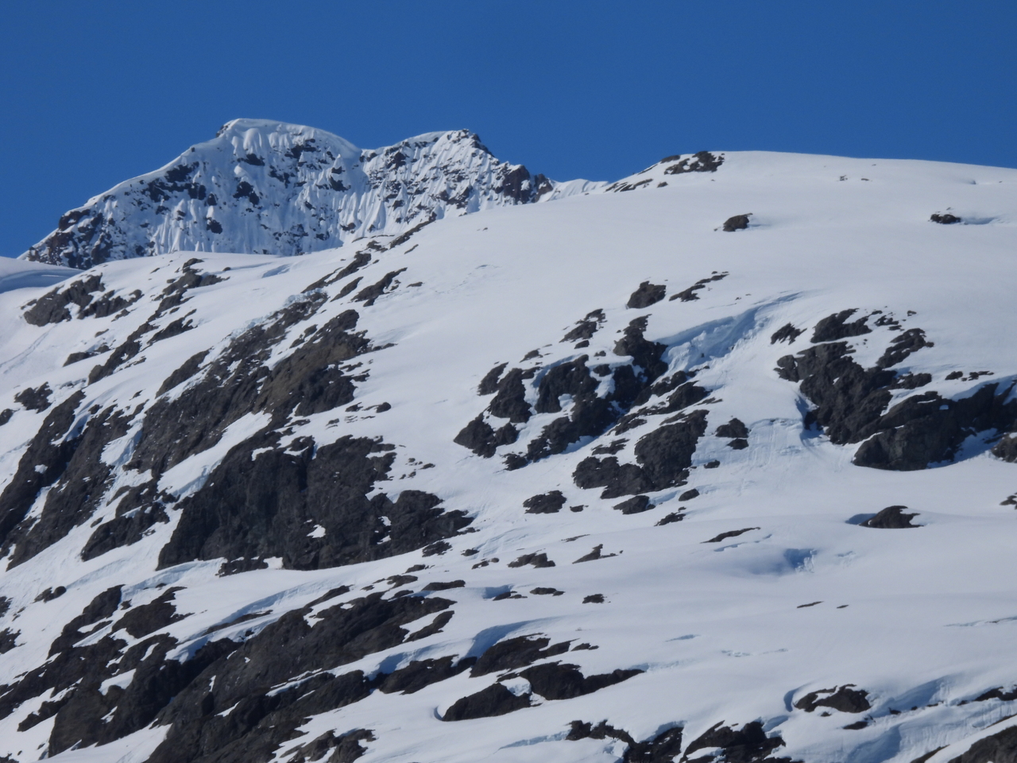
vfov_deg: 4.2
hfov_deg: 5.7
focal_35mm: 350
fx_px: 10283
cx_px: 508
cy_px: 382
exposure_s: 1/2000
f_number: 6.3
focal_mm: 62.5
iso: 100
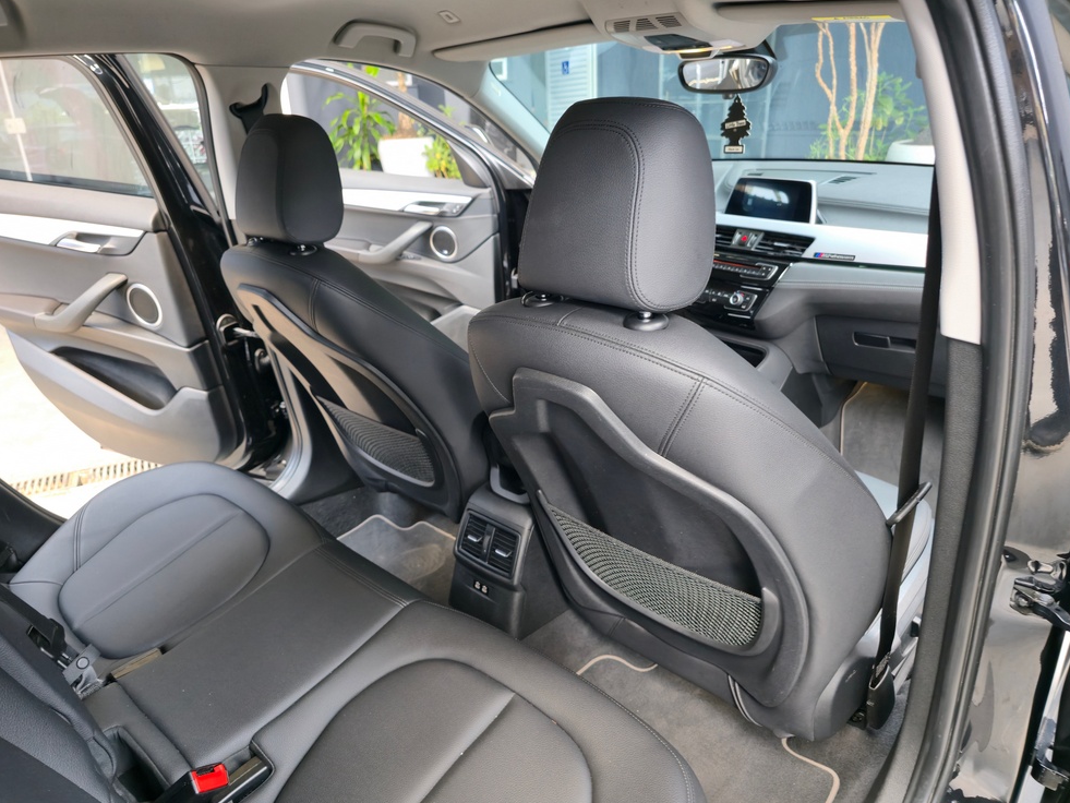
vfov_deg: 56.8
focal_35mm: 24
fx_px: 742
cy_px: 410
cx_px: 521
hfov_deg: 71.6
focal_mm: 6.3
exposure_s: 1/60
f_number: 1.7
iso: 125
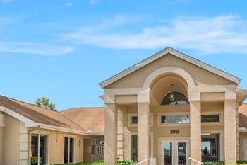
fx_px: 281
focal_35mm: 41
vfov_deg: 32.5
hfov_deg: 47.1
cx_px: 152
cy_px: 99
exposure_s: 1/400
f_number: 10
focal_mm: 14
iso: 125
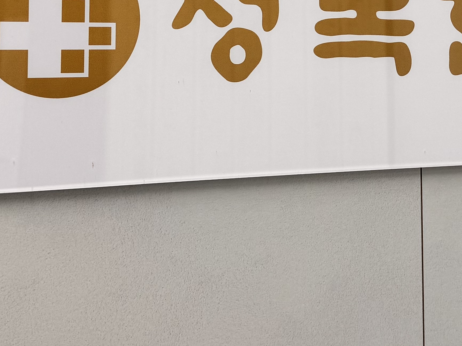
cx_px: 386
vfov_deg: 18.1
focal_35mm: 79
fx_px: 1054
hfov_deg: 24.2
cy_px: -14
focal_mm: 6.76
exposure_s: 1/132
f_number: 1.78
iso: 50
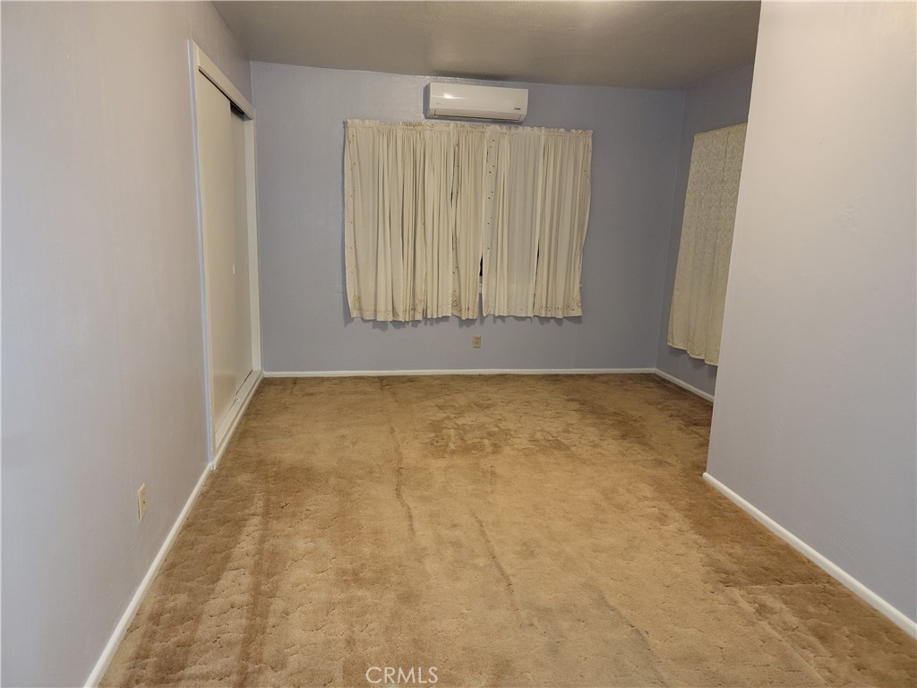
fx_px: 636
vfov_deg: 56.8
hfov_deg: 71.6
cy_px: 344
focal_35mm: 24
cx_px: 458
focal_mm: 6.7
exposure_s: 1/20
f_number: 1.8
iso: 125
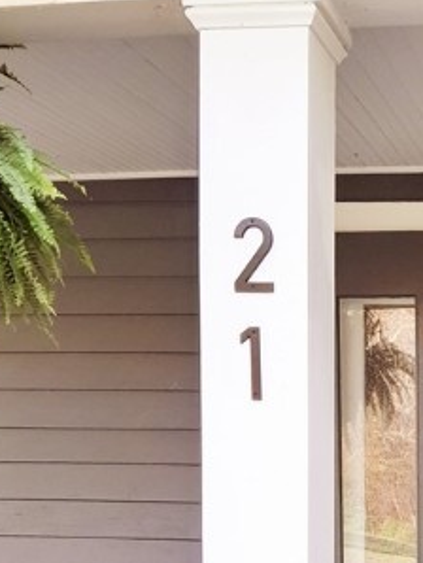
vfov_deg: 27.0
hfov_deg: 20.5
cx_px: 516
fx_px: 1090
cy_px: 591
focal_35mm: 67
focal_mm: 3.98
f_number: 1.8
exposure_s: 1/50
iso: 40
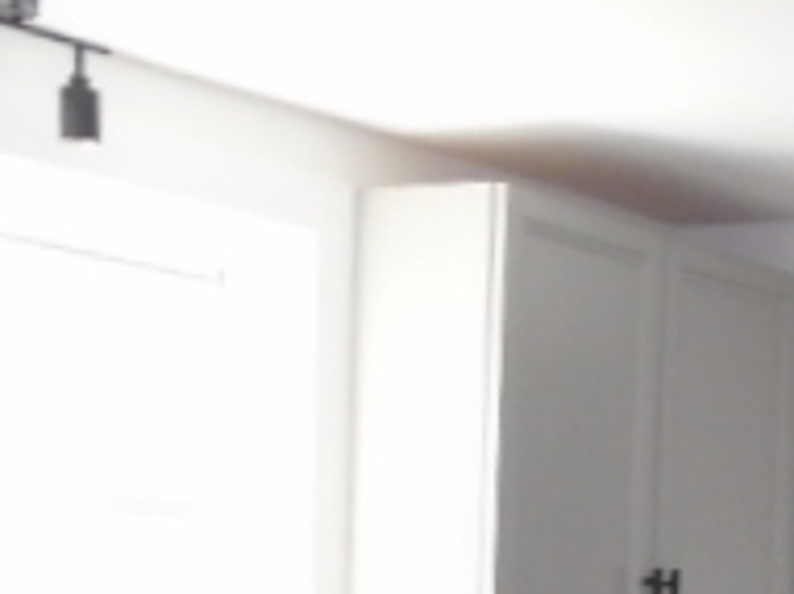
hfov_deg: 18.0
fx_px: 2384
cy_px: 914
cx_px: 956
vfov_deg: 13.3
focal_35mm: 104
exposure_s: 1/40
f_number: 3.5
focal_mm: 5.5
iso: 400
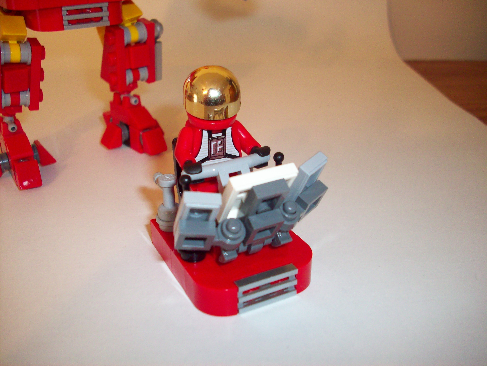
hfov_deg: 50.1
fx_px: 521
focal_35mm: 37
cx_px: 244
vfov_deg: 38.7
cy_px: 183
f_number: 2.8
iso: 160
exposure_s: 1/45
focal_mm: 6.2
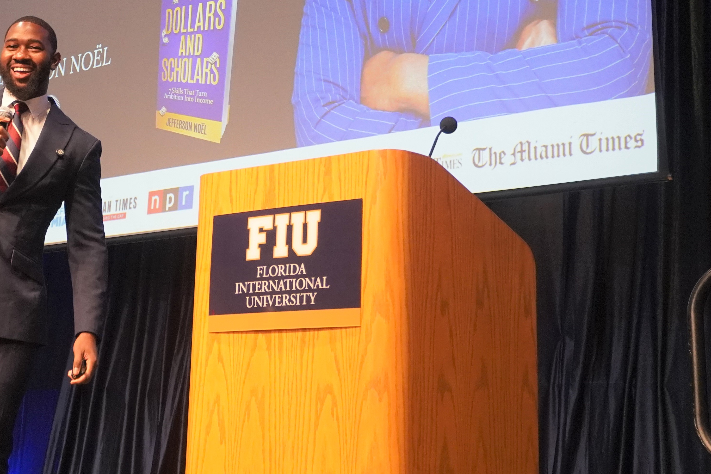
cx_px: 169
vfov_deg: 18.4
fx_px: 1442
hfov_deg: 27.3
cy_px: 64
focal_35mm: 73
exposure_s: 1/160
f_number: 4.5
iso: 2000
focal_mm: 24
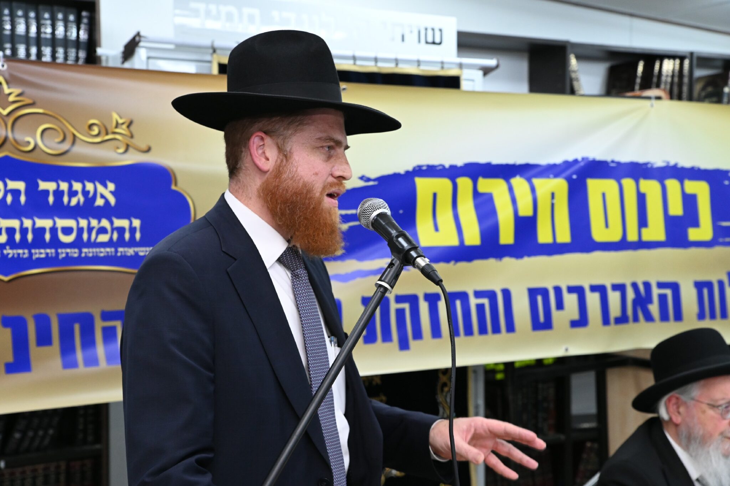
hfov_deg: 36.3
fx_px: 1115
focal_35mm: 55
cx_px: 365
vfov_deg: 24.6
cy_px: 243
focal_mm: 55
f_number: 5
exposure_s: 1/200
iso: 3200
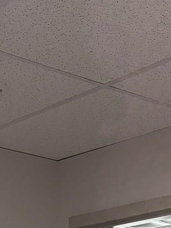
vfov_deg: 12.3
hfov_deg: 11.7
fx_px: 836
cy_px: 545
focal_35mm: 127
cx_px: 80
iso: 125
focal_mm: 5.96
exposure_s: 1/260
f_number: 1.6
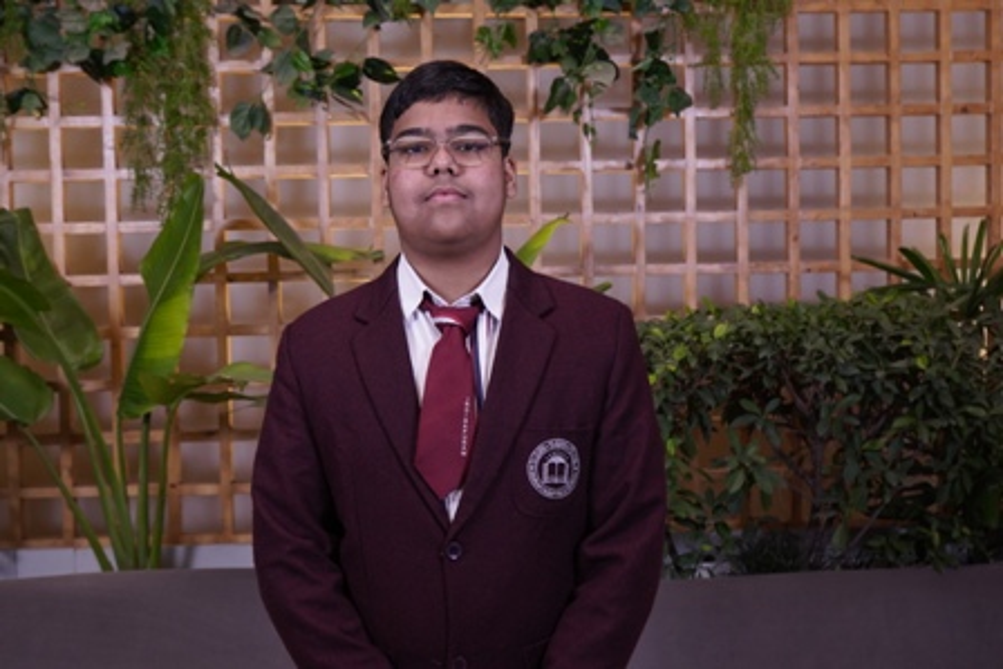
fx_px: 1366
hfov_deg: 40.3
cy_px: 334
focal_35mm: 49
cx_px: 502
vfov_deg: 27.5
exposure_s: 1/125
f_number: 5
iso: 500
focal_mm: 33
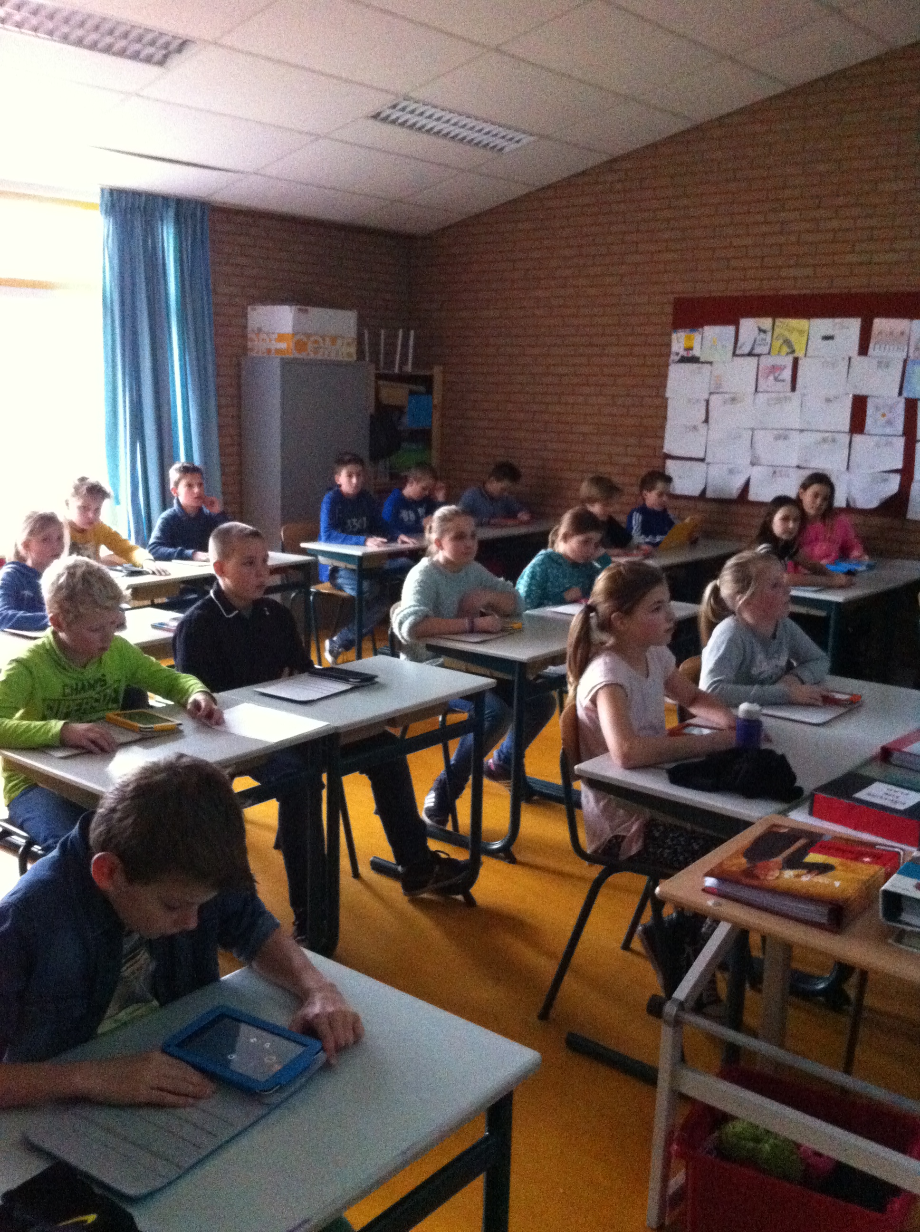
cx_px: 460
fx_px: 1244
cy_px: 616
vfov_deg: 52.7
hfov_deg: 40.6
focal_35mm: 35
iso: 1000
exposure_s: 1/15
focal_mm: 3.85
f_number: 2.8
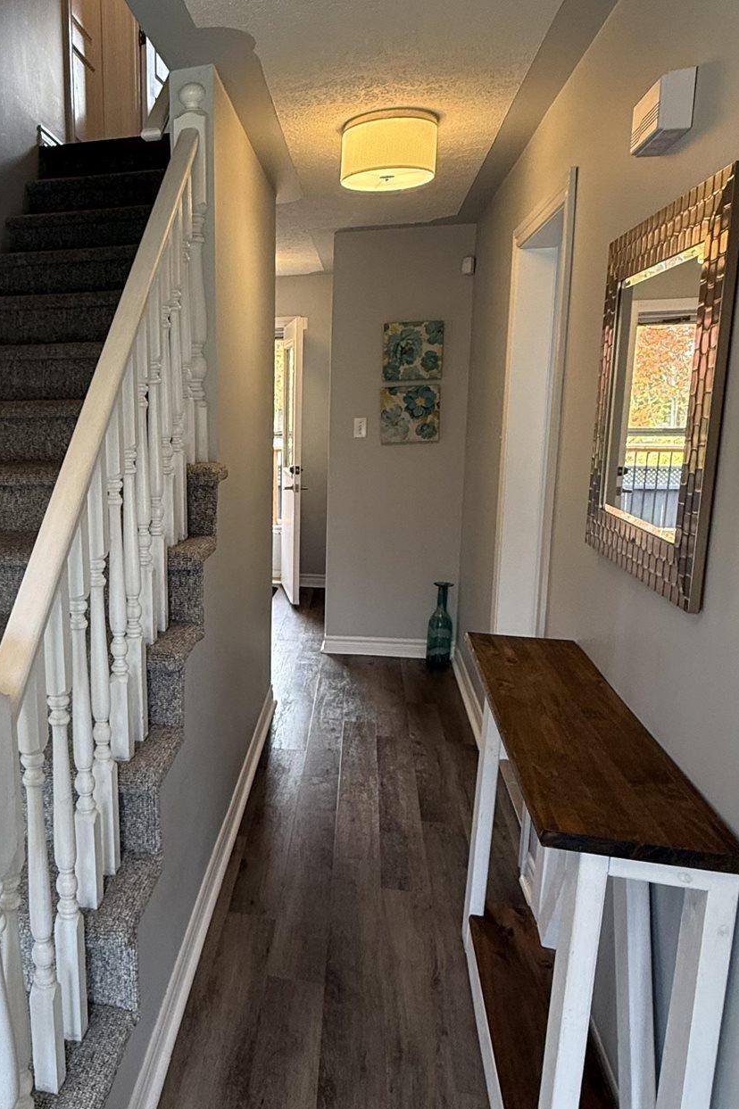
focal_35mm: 27
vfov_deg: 67.4
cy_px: 557
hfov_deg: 45.3
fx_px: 832
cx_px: 137
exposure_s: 1/120
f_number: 2.2
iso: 200
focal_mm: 2.22
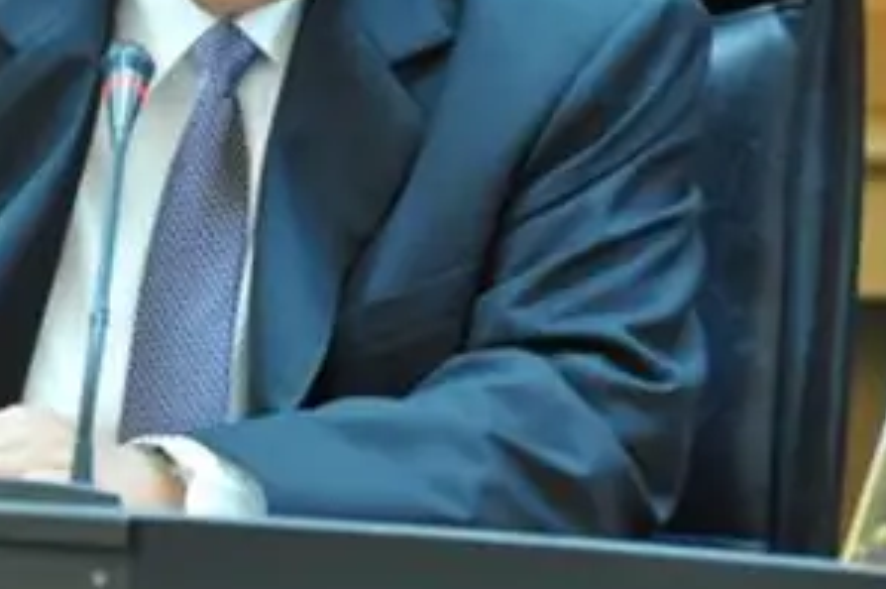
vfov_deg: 2.8
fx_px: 11923
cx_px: 202
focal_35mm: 485
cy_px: -70
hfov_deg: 4.3
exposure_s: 1/30
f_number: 4.8
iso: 2000
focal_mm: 185
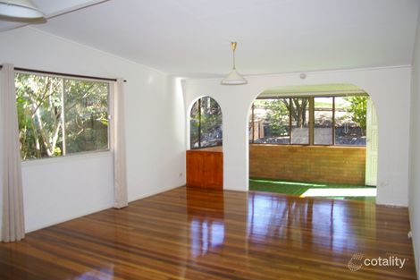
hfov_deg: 67.4
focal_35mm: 27
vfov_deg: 47.9
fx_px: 315
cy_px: 140
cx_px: 210
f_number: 3.5
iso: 200
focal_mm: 18
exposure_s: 1/60
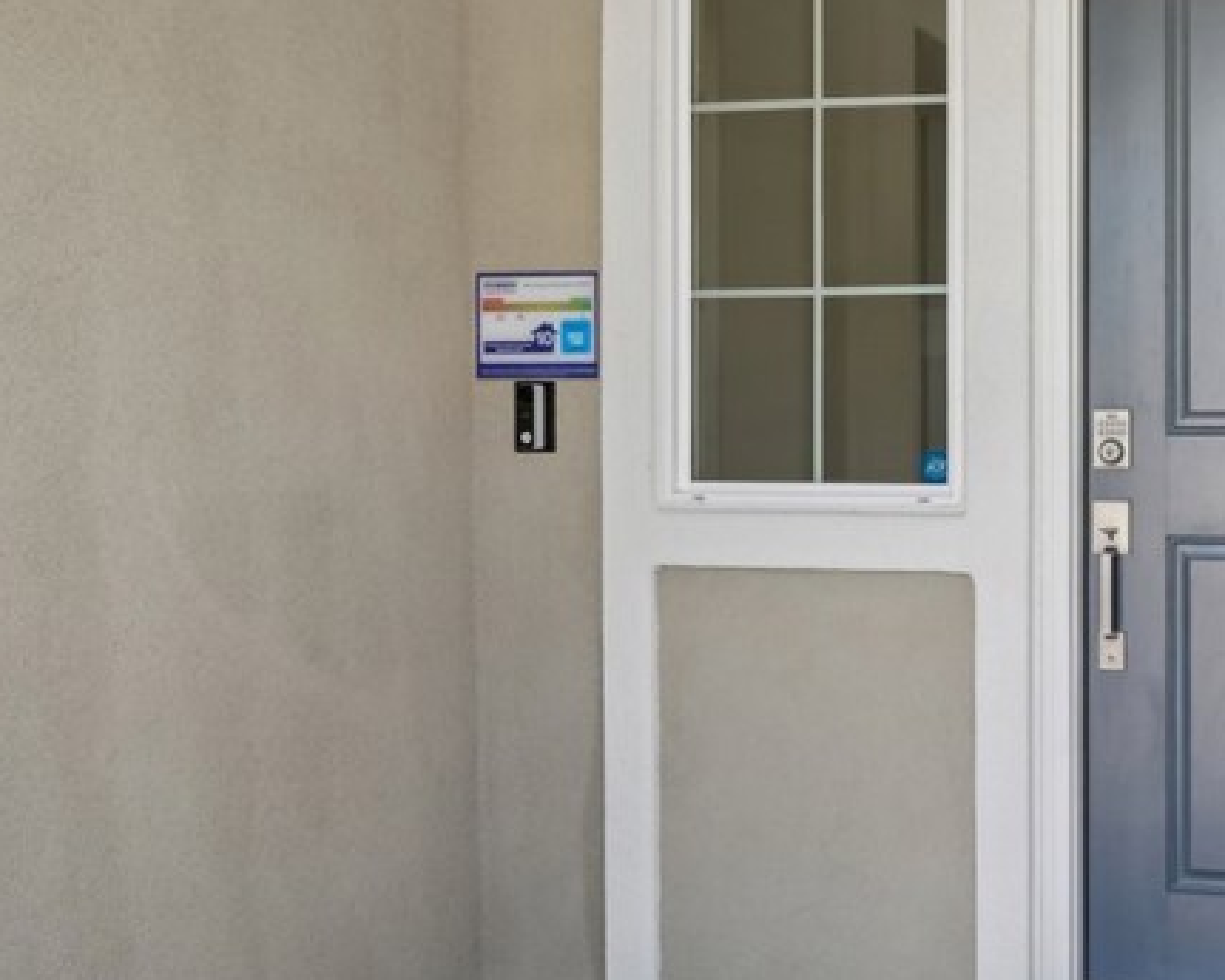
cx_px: 1197
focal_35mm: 49
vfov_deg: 30.8
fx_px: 1777
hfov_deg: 34.9
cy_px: 412
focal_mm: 22
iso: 100
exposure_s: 1/40
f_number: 7.1
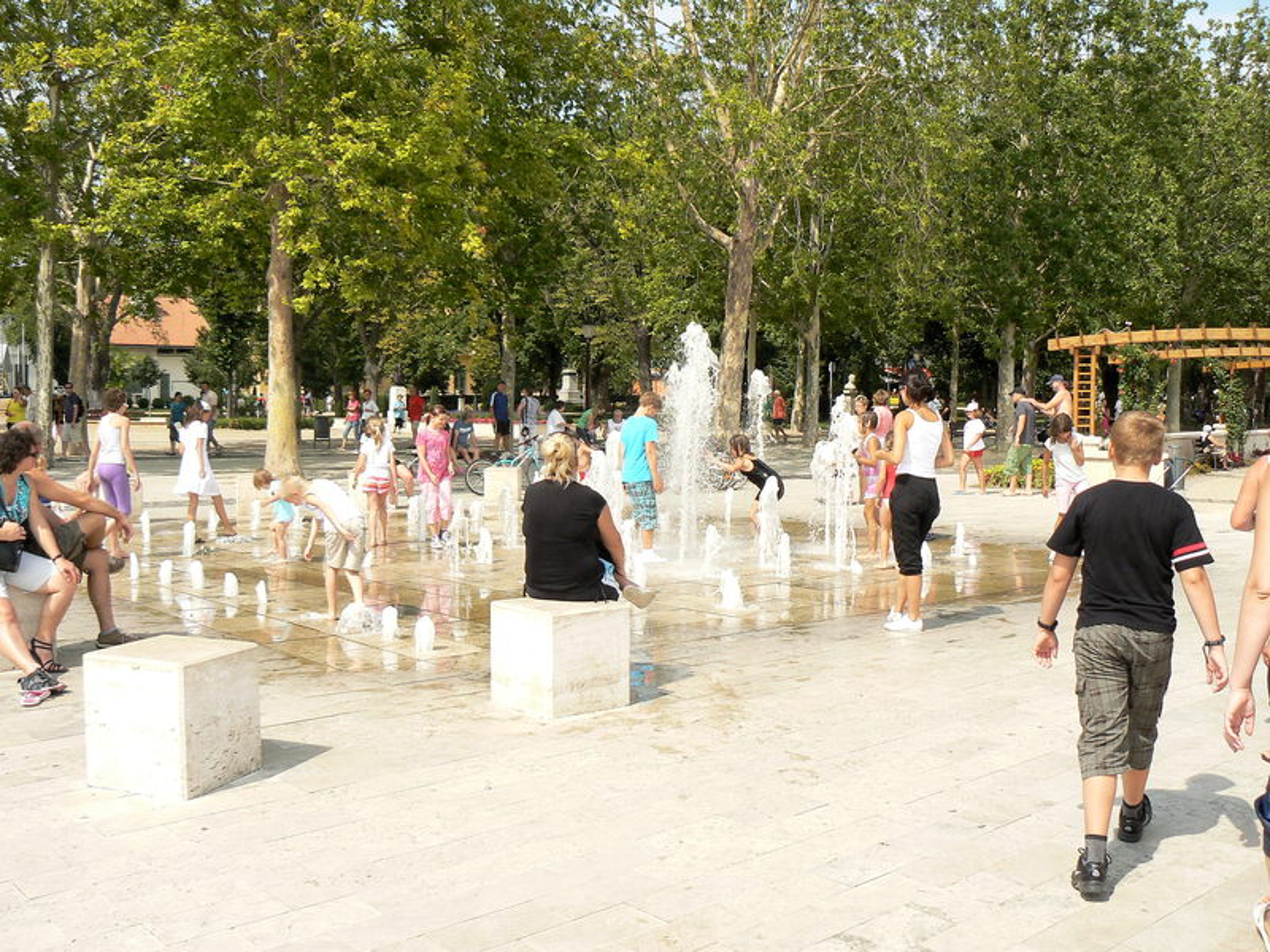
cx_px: 635
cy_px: 476
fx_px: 1321
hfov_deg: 51.4
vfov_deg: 39.7
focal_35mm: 36
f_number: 3.6
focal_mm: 6
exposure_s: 1/1000
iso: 100
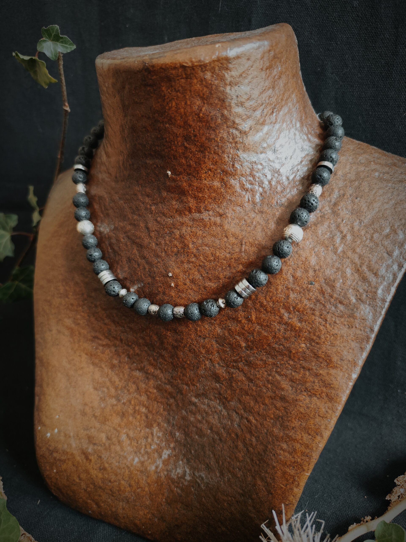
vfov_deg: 73.9
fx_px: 360
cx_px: 203
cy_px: 271
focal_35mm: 23
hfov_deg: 58.9
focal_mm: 6.19
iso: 400
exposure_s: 1/50
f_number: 1.65
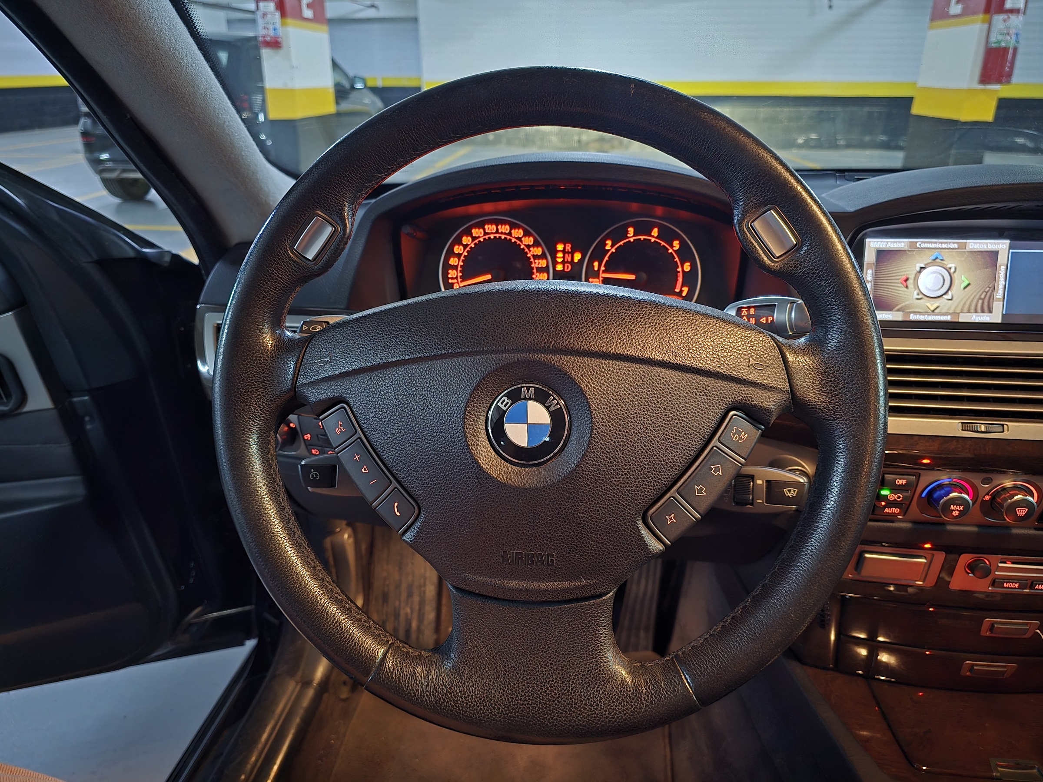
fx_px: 693
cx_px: 522
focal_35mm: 23
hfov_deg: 73.9
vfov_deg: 58.9
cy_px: 391
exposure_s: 1/24
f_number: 1.7
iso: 2500
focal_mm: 6.3
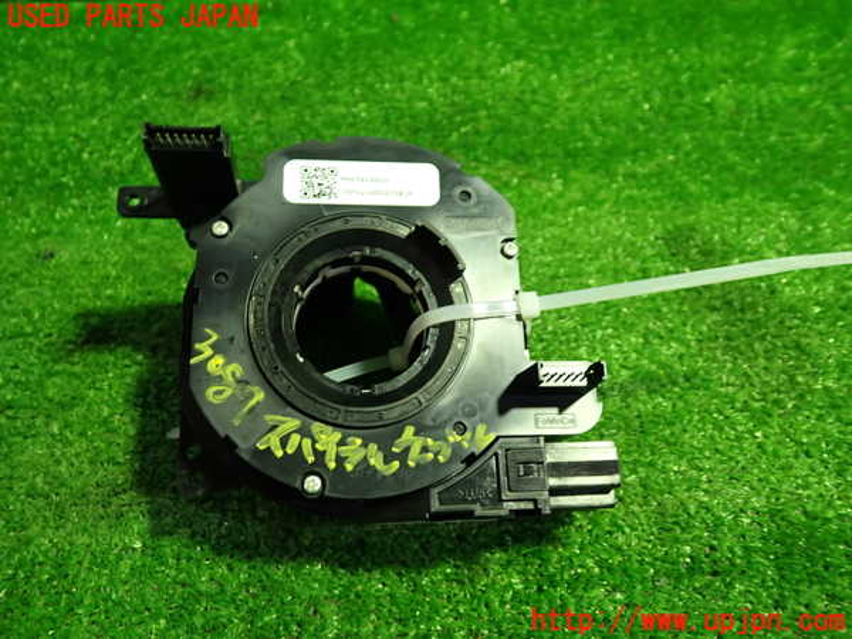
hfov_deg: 60.0
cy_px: 320
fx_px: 738
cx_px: 426
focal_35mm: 30
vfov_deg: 46.8
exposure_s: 1/30
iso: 250
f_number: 2.3
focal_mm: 5.4
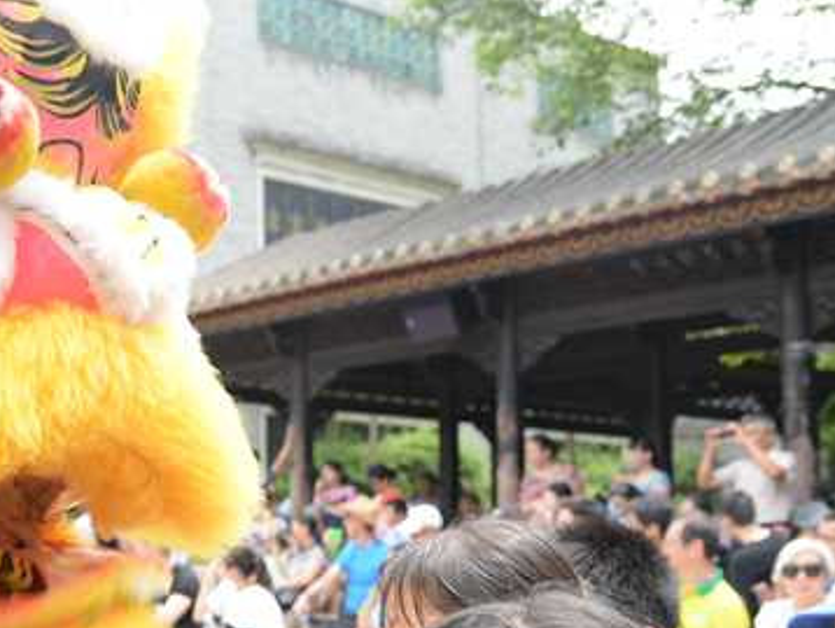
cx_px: -19
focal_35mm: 58
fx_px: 1400
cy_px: 456
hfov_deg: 30.6
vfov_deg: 25.0
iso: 100
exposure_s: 1/125
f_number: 4
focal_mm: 24
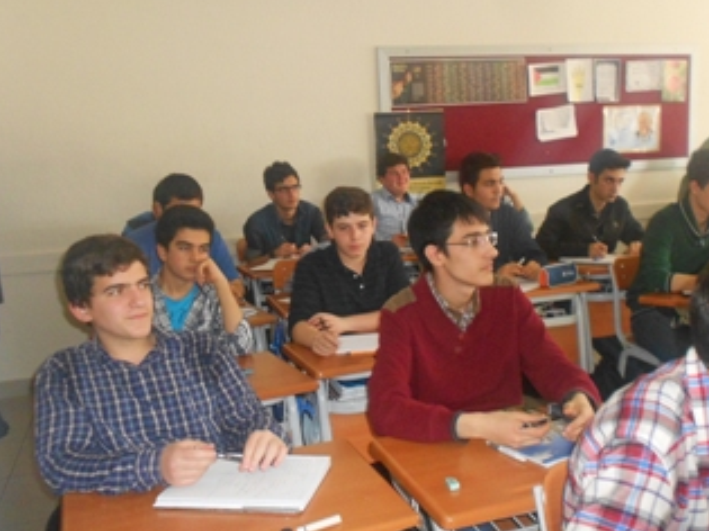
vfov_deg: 38.6
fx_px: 758
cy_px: 256
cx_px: 405
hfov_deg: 50.0
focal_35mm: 37
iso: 320
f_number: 3.2
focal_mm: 4.6
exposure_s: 1/25
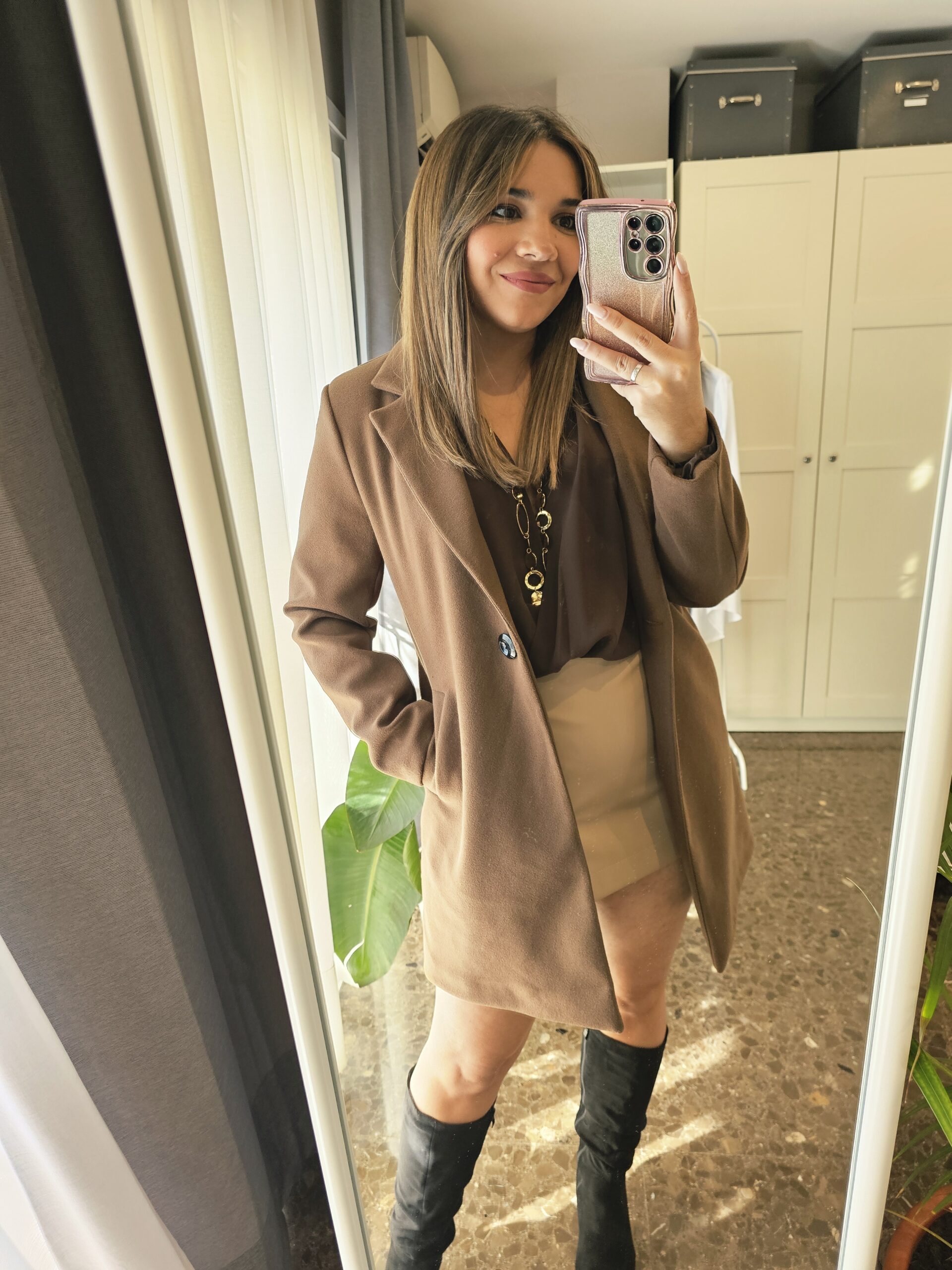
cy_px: 635
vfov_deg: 73.9
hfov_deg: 58.9
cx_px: 476
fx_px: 843
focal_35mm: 23
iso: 125
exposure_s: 1/100
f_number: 1.7
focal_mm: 6.3
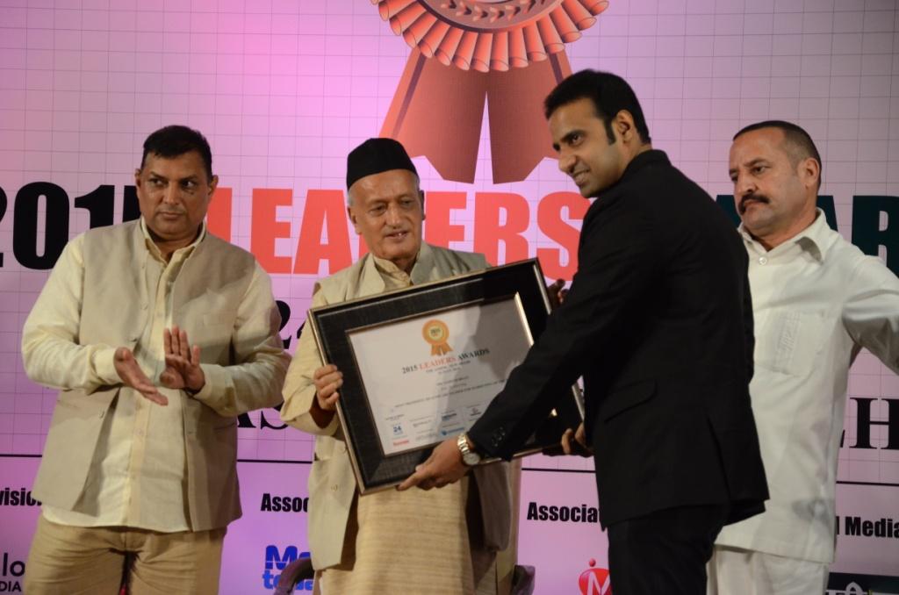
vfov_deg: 11.4
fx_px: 2990
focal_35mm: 120
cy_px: 298
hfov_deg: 17.1
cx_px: 450
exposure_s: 1/125
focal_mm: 80
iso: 2500
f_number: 5.3
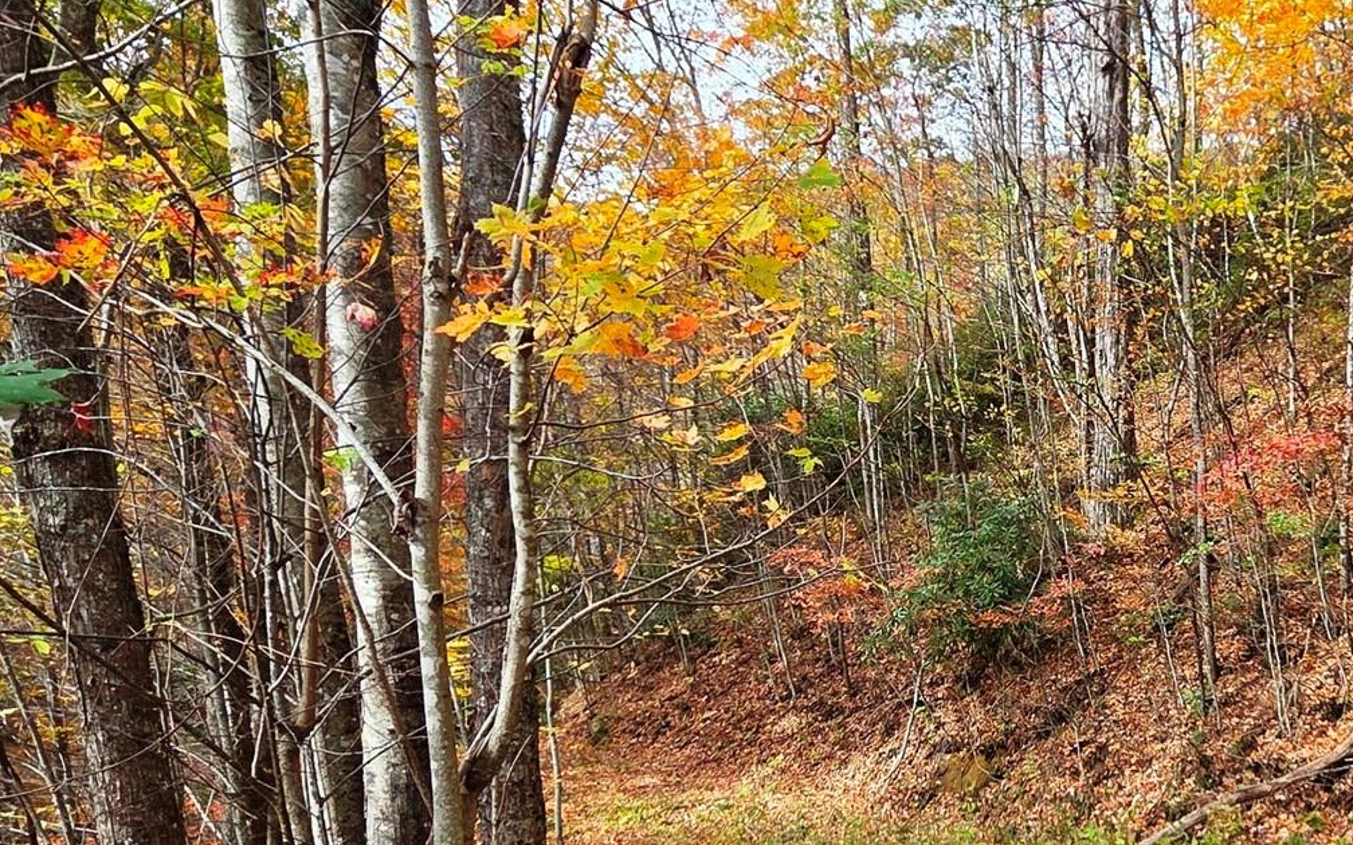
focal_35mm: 28
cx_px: 1114
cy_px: 691
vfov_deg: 42.3
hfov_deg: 60.2
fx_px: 1032
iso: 50
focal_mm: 2.2
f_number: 2.2
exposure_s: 1/324
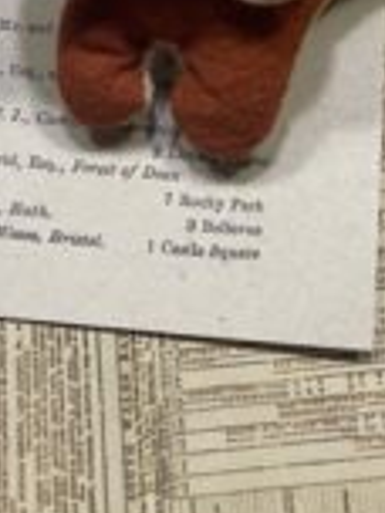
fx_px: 979
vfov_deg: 26.8
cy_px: -64
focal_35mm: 66
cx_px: 257
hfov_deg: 22.2
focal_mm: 5.1
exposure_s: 1/50
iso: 80
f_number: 1.6
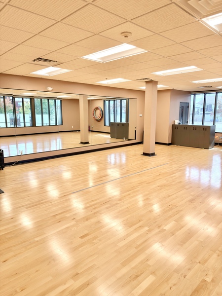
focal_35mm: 24
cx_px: 111
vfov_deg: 71.6
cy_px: 148
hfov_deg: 56.8
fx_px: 205
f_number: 1.8
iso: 160
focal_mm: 6.76
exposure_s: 1/150
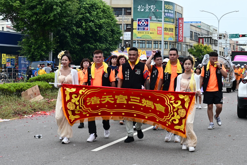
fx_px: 494
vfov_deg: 18.9
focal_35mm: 72
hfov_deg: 28.1
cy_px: 82
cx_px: 124
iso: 400
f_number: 11
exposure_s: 1/100
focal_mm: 48
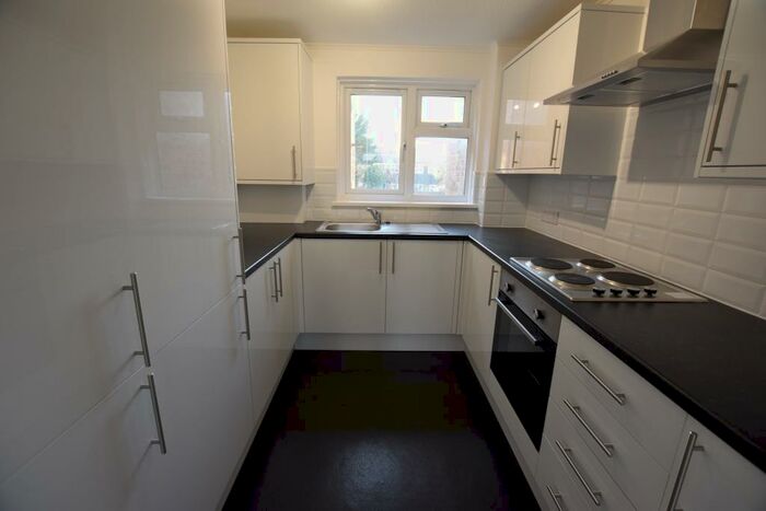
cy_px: 256
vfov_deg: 77.4
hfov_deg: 100.4
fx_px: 319
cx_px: 383
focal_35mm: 15
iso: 400
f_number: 4.5
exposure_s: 1/80
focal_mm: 10
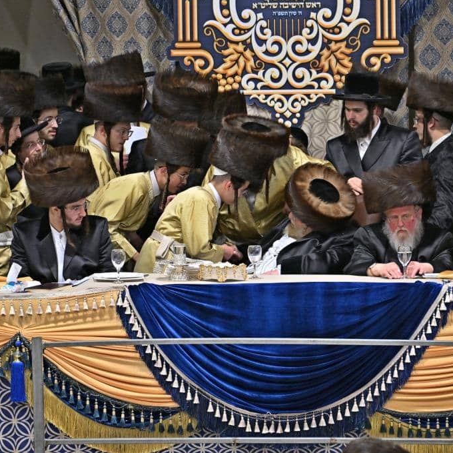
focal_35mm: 384
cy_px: 226
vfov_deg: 4.6
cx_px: 280
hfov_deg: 4.6
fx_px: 5685
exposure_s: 1/250
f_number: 2.8
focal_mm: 200
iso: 500
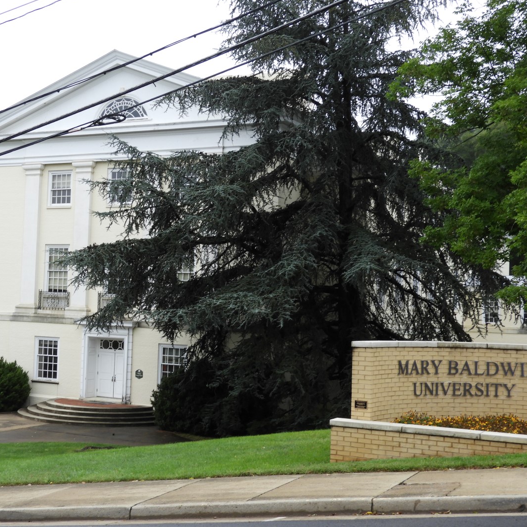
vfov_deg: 31.6
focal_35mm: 54
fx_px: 930
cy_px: 263
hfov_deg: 31.5
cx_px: 206
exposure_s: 1/200
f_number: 4
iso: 100
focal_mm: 8.1
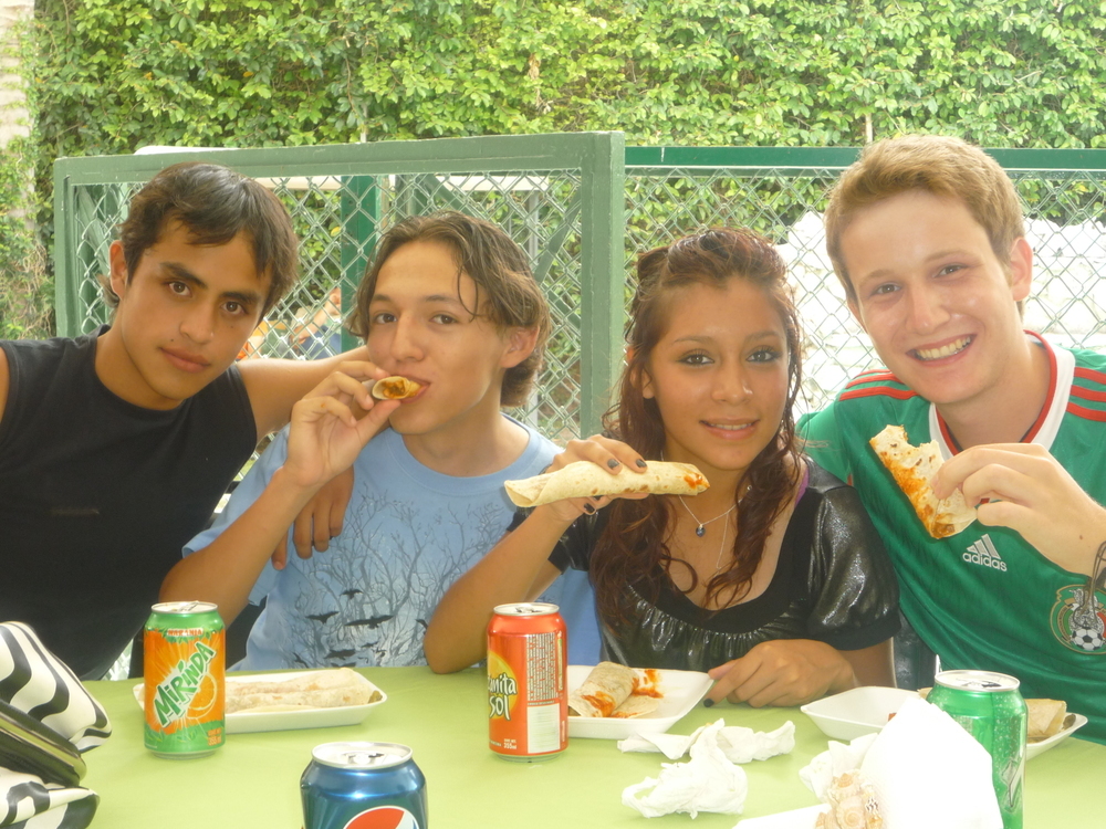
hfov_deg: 38.2
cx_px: 553
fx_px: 1598
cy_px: 414
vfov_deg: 29.1
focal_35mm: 50
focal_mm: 8.8
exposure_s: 1/40
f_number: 4.9
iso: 160
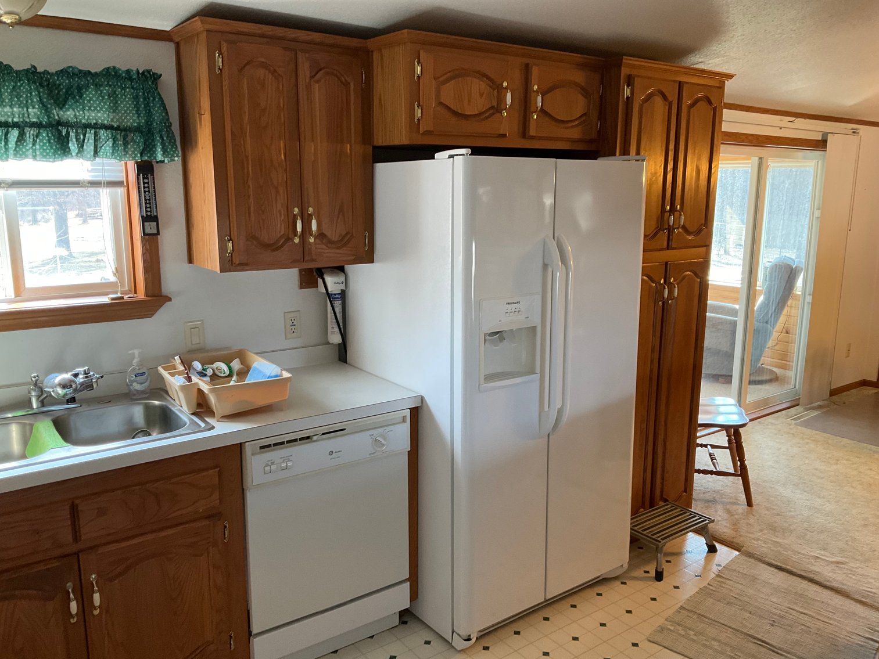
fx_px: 736
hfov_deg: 61.7
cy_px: 330
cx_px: 440
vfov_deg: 48.2
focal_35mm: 29
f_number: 1.8
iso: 160
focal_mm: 3
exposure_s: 1/60
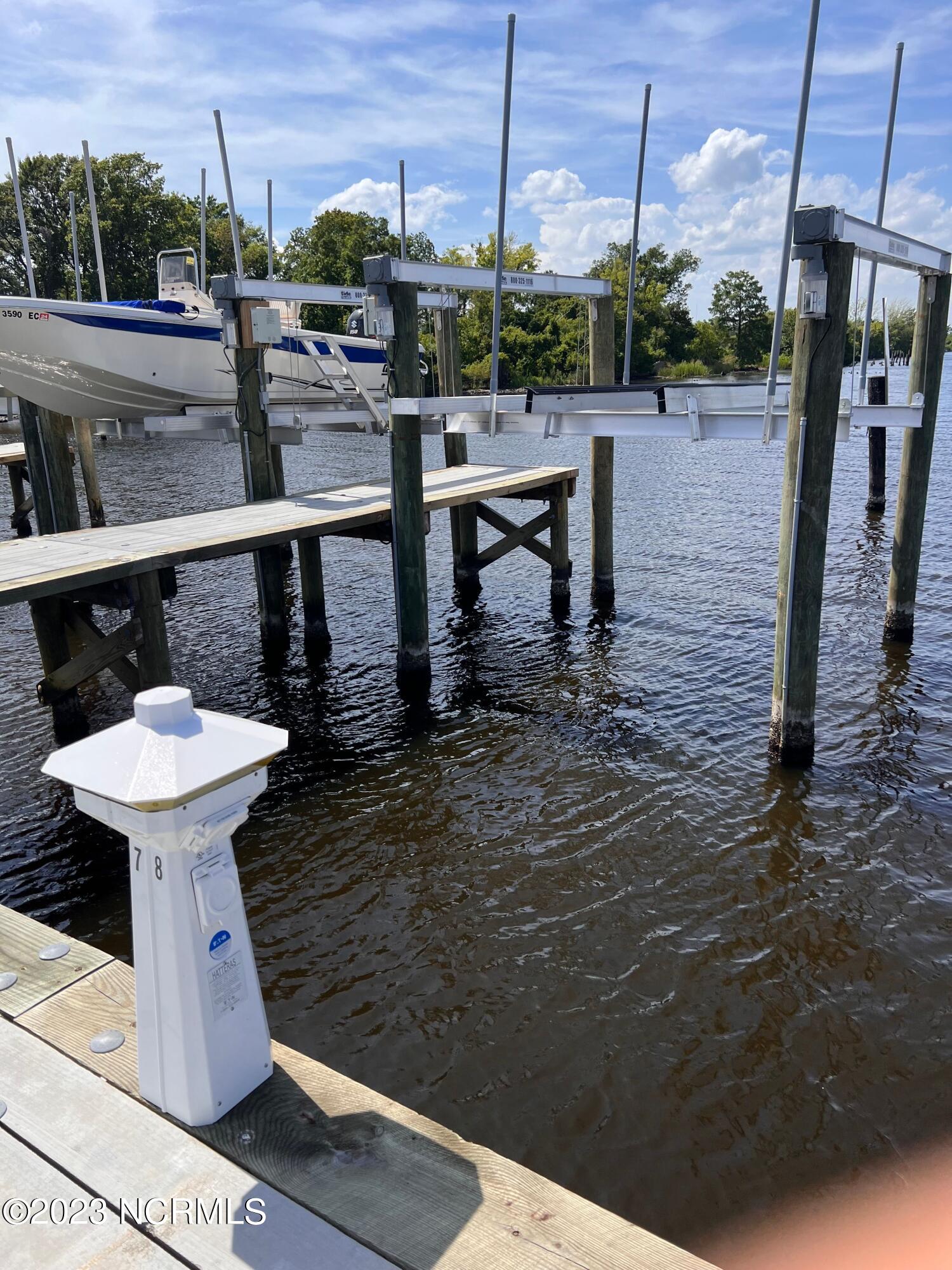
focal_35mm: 26
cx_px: 476
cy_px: 635
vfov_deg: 67.3
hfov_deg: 53.1
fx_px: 953
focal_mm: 5.7
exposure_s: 1/3831
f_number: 1.5
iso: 50
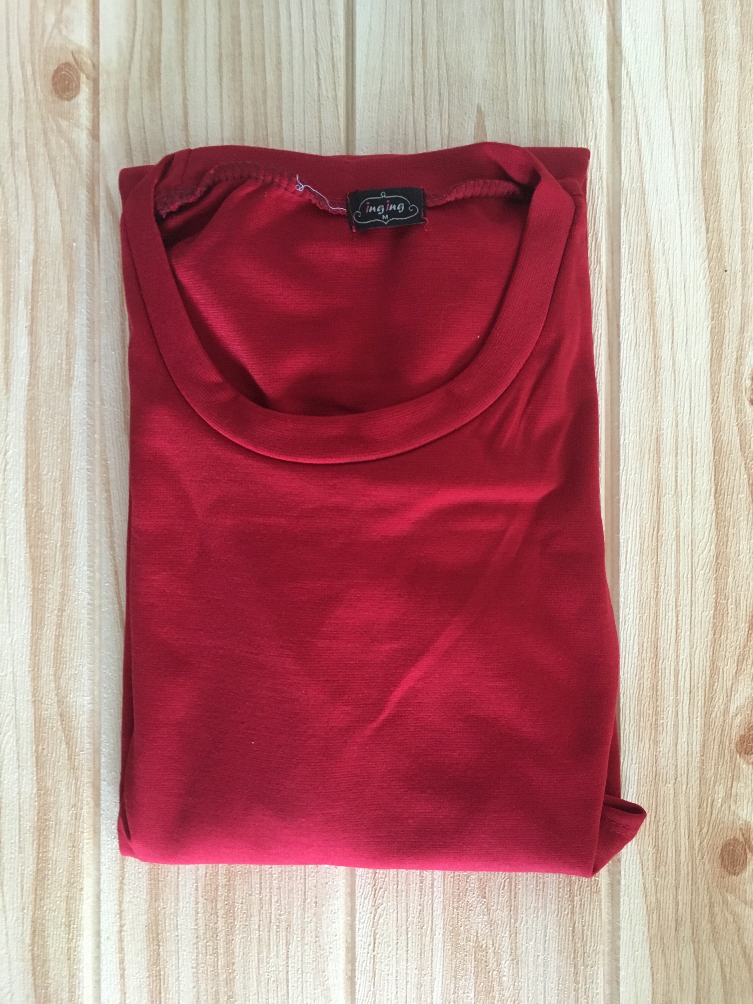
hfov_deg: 48.2
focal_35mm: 29
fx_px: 841
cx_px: 376
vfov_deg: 61.7
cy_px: 502
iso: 160
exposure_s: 1/33
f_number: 2.2
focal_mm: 4.15
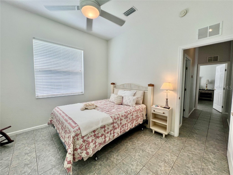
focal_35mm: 13
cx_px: 116
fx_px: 88
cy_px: 88
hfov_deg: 106.2
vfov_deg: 89.9
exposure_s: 1/120
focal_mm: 1.57
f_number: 1.8
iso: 40
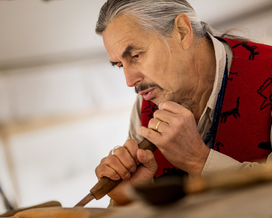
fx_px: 1135
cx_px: 151
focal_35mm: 141
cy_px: 109
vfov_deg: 11.0
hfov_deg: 13.7
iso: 100
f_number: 2.8
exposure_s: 1/200
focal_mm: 125
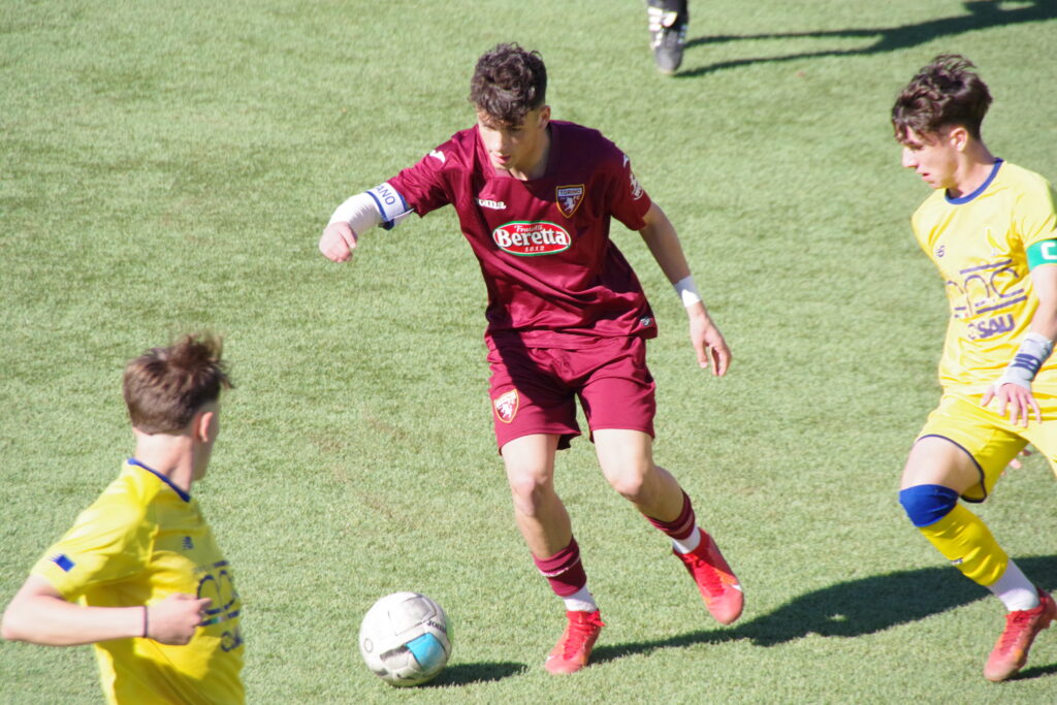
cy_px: 352
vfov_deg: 3.7
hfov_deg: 5.5
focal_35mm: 375
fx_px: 11011
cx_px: 528
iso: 1600
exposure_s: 1/1000
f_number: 9
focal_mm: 250
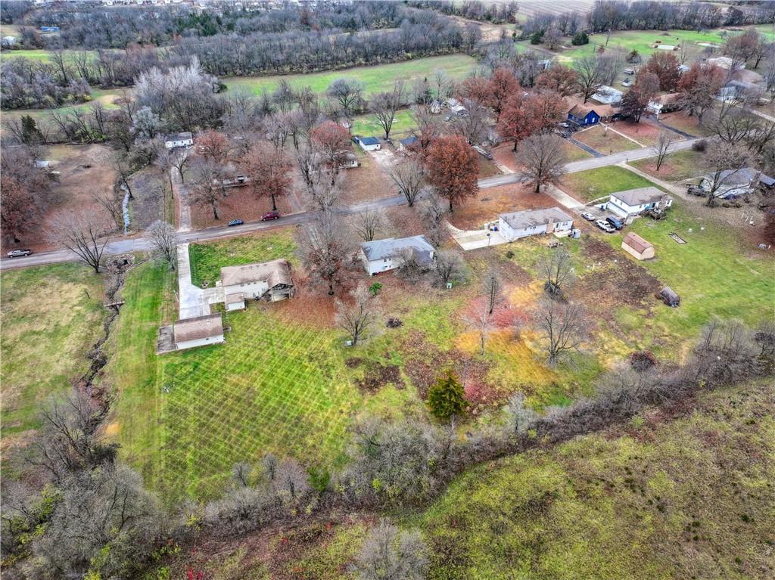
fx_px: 537
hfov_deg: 71.6
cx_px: 388
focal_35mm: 24
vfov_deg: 56.8
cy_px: 290
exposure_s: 1/25
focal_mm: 12.3
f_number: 2.8
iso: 100
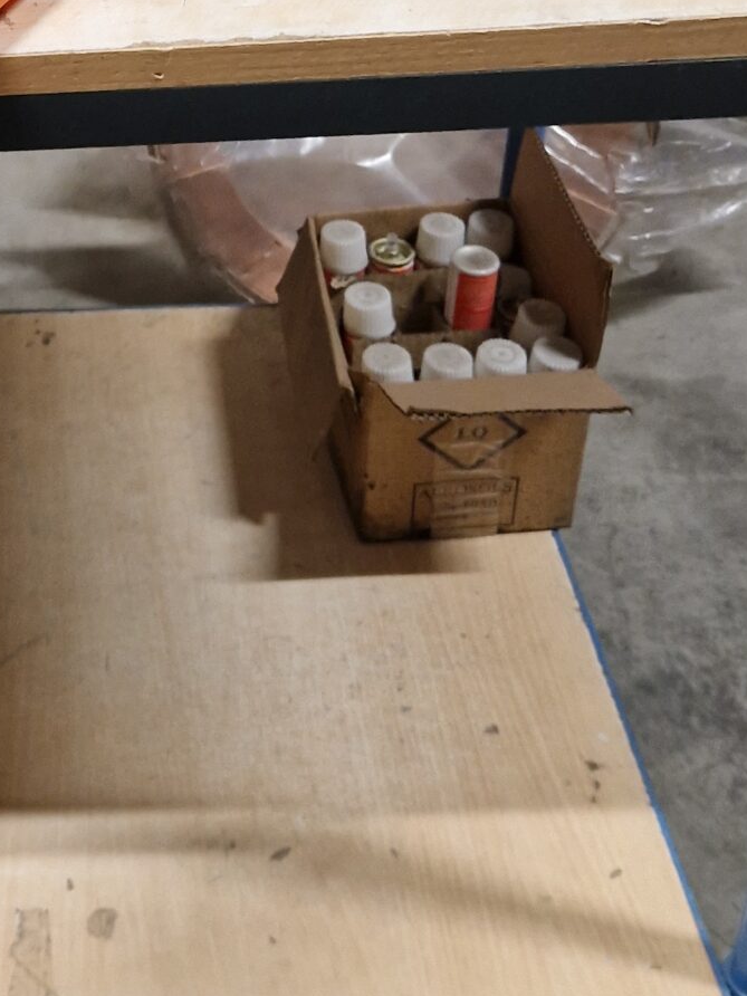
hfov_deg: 20.9
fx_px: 1899
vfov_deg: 27.9
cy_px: 35
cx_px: -116
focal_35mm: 66
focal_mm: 5.4
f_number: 1.8
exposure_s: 1/100
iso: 50
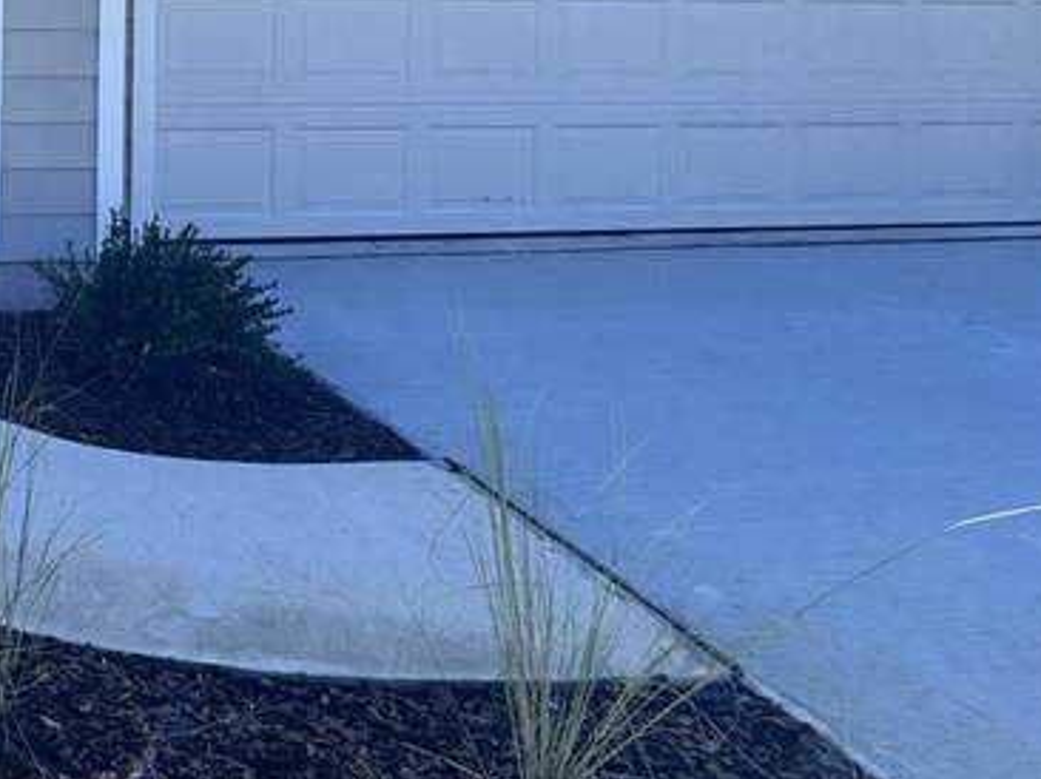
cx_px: -193
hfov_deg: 32.5
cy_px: -77
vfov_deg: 27.2
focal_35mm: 49
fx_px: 1473
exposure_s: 1/932
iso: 40
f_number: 2.2
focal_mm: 2.22
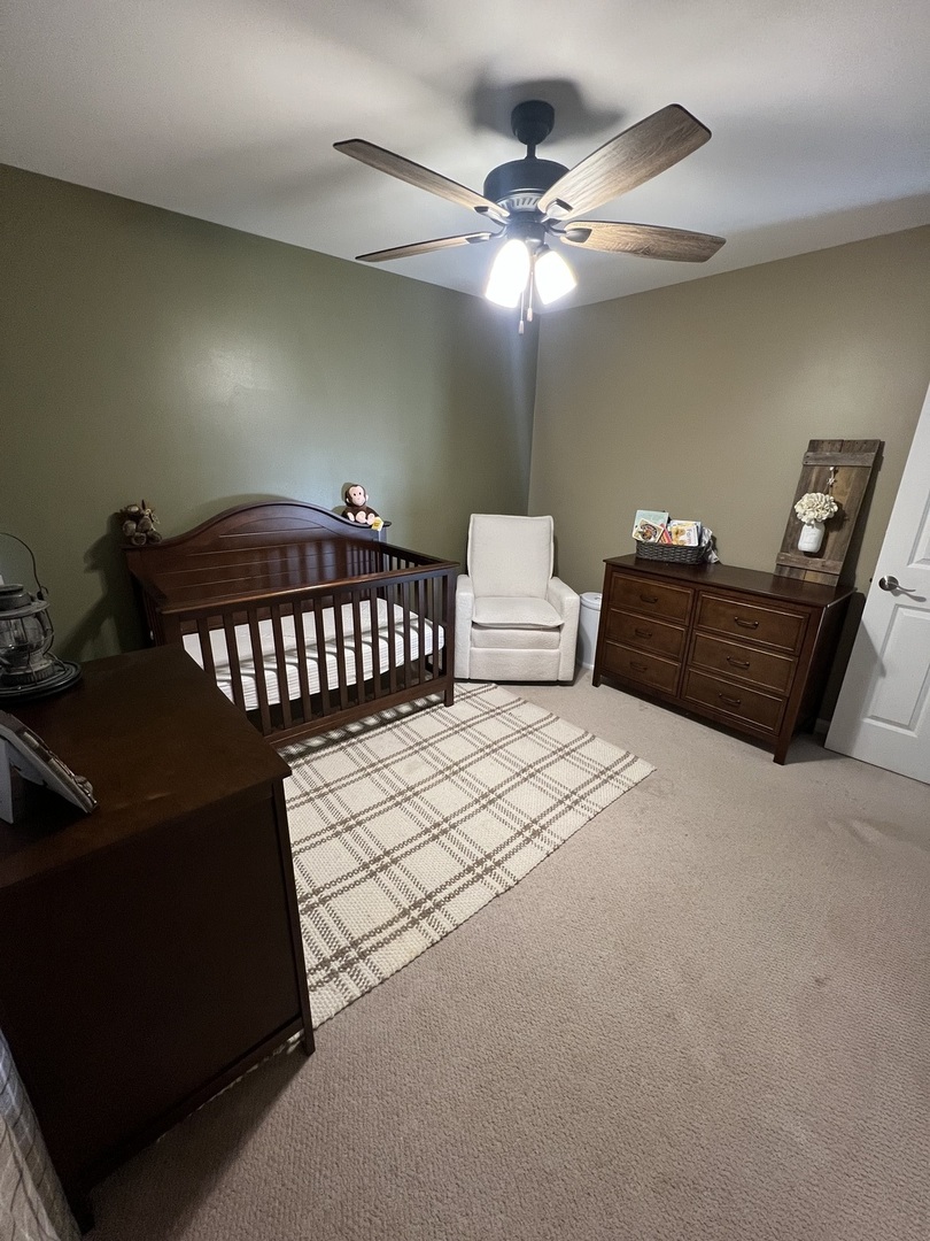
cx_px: 465
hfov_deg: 89.9
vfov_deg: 106.2
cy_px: 620
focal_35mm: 13
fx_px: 466
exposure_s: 1/60
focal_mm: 1.57
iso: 320
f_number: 1.8
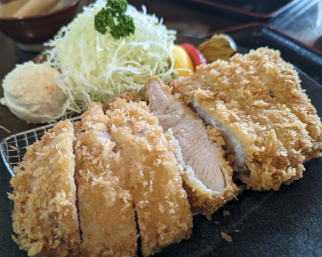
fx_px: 238
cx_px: 151
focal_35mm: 25
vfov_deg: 56.8
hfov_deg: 68.0
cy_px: 128
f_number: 1.85
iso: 181
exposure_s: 1/40
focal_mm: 6.81
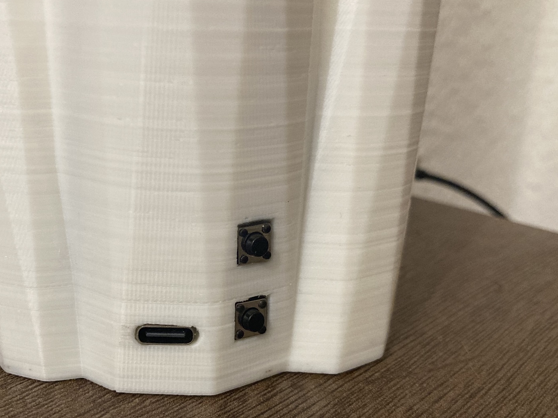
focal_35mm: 41
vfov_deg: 35.1
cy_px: 218
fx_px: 661
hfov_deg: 45.4
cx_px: 209
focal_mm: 3.99
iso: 400
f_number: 1.8
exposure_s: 1/40
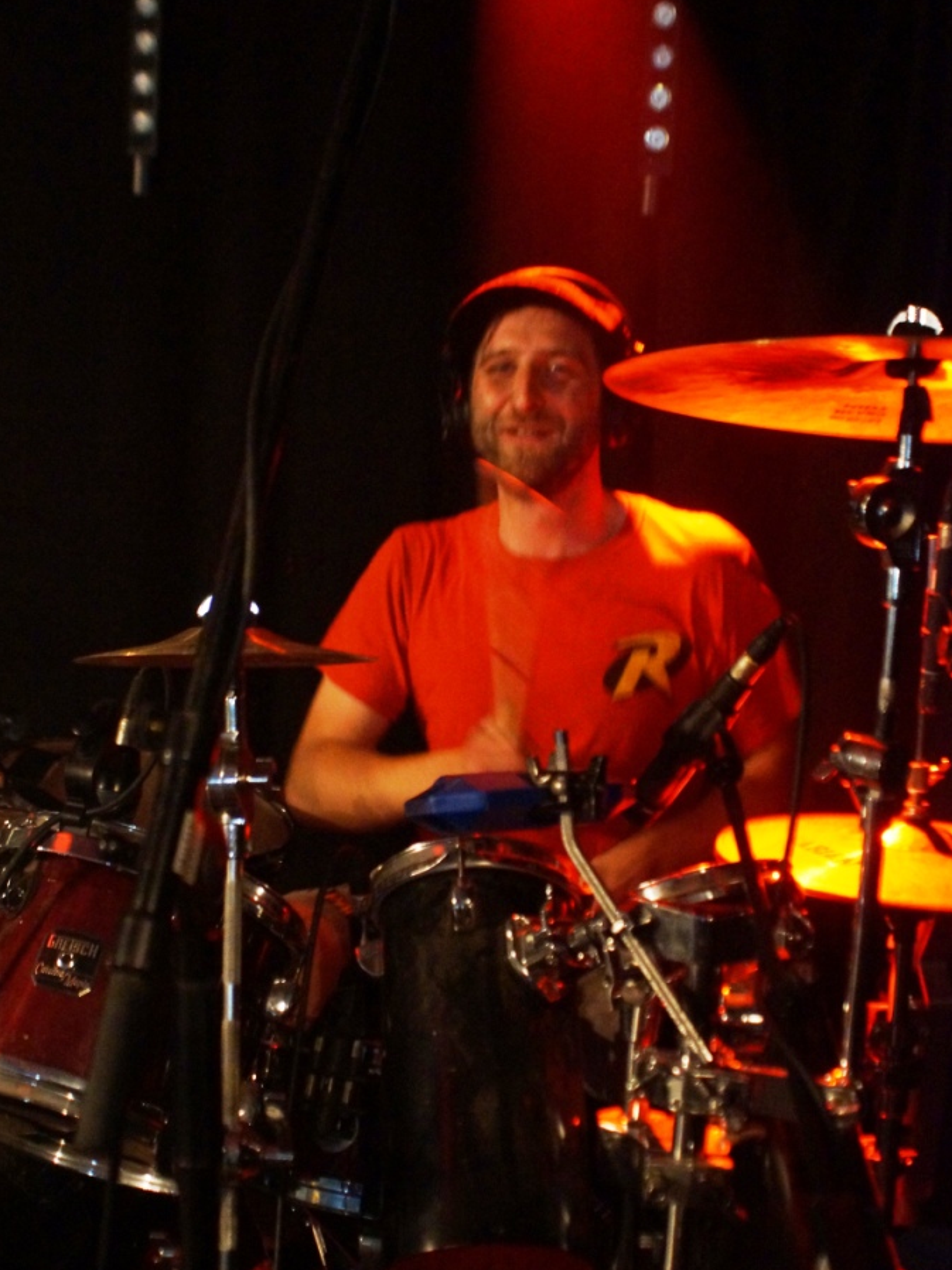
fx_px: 1688
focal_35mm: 46
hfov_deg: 31.5
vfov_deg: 41.2
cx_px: 475
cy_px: 692
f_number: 3.5
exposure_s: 1/30
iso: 3200
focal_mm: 28
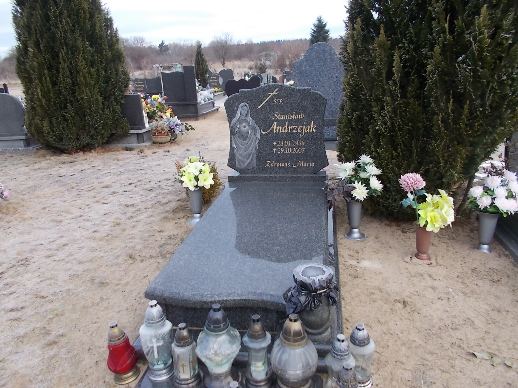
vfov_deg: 53.1
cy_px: 194
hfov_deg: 67.3
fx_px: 389
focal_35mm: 26
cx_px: 259
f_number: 3.2
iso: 80
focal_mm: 4.6
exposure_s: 1/160
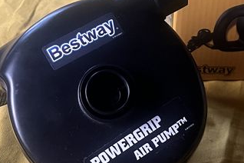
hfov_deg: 23.7
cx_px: 184
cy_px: 122
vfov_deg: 16.0
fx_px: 576
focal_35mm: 85
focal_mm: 5.1
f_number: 1.6
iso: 400
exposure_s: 1/60
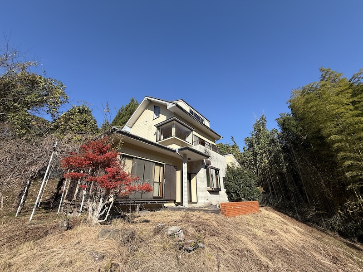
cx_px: 182
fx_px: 147
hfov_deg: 102.1
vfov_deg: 85.7
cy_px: 136
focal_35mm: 14
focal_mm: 2.22
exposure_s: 1/1795
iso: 50
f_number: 2.2
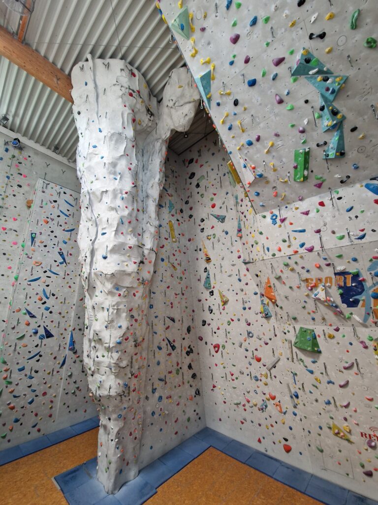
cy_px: 252
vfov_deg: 106.2
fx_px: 189
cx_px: 189
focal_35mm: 13
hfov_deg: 89.9
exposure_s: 1/50
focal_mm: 2.2
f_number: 2.2
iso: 320
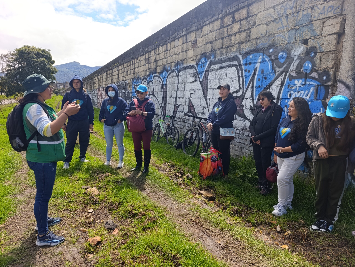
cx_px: 178
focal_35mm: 23
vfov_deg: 59.0
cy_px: 134
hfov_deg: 73.8
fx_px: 236
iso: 50
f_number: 1.6
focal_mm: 6.14
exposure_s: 1/248
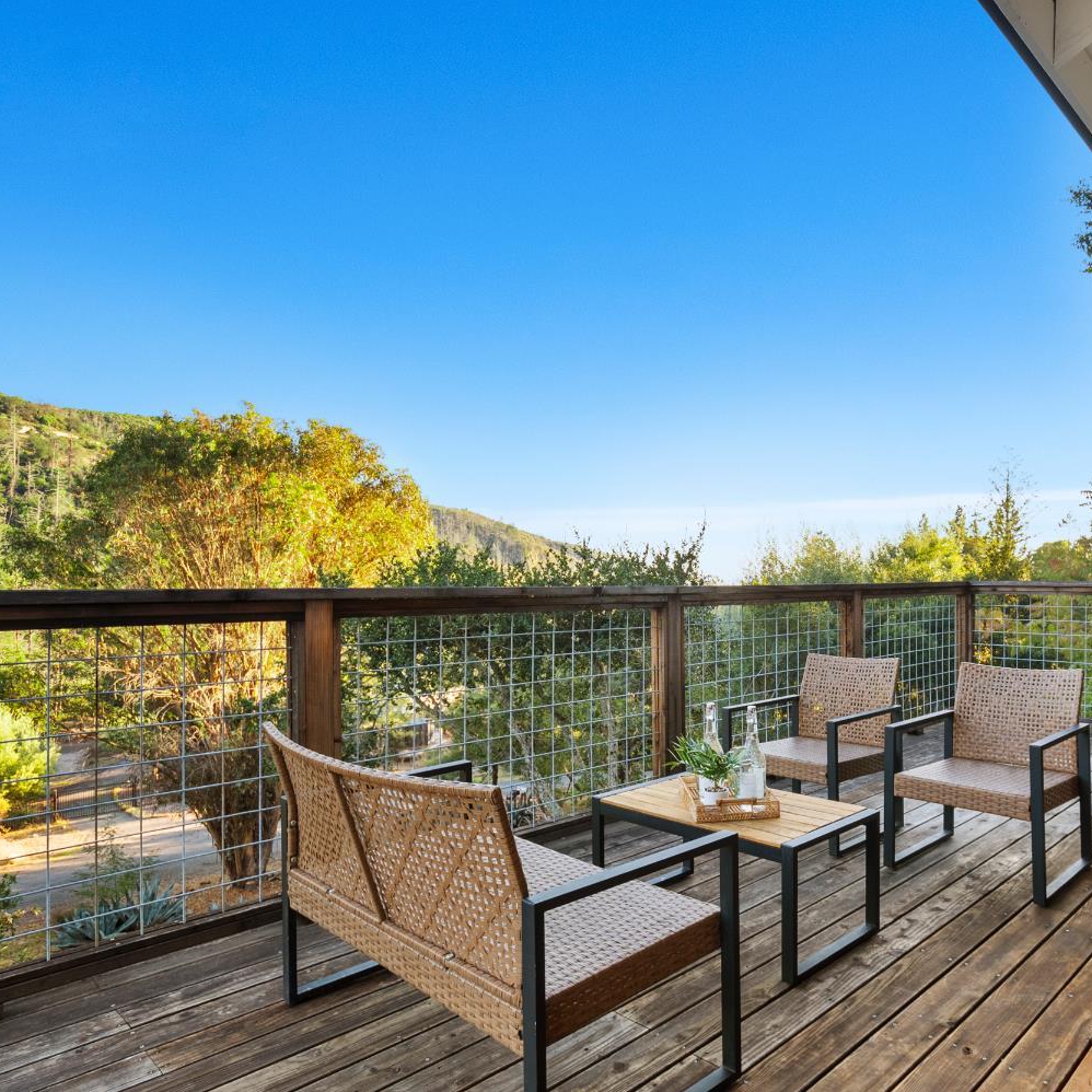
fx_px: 821
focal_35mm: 23
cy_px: 546
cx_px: 762
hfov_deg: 64.8
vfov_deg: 67.3
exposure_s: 1/13
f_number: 8
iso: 100
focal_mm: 12
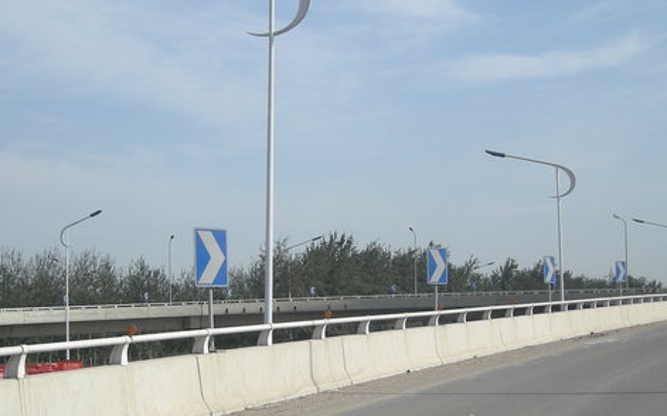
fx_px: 1145
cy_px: 248
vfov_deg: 20.6
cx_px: 331
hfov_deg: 32.5
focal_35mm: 63
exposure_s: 1/336
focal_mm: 5.7
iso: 50
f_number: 5.7
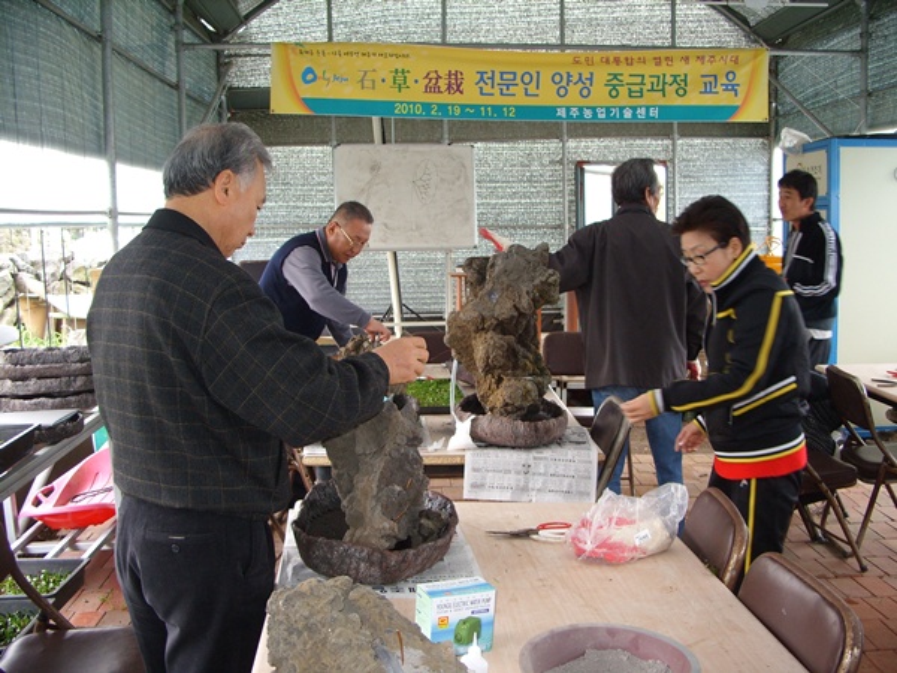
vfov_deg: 37.7
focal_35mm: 38
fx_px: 985
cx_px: 448
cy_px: 336
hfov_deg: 49.0
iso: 200
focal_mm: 7.8
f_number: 2.8
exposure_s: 1/30
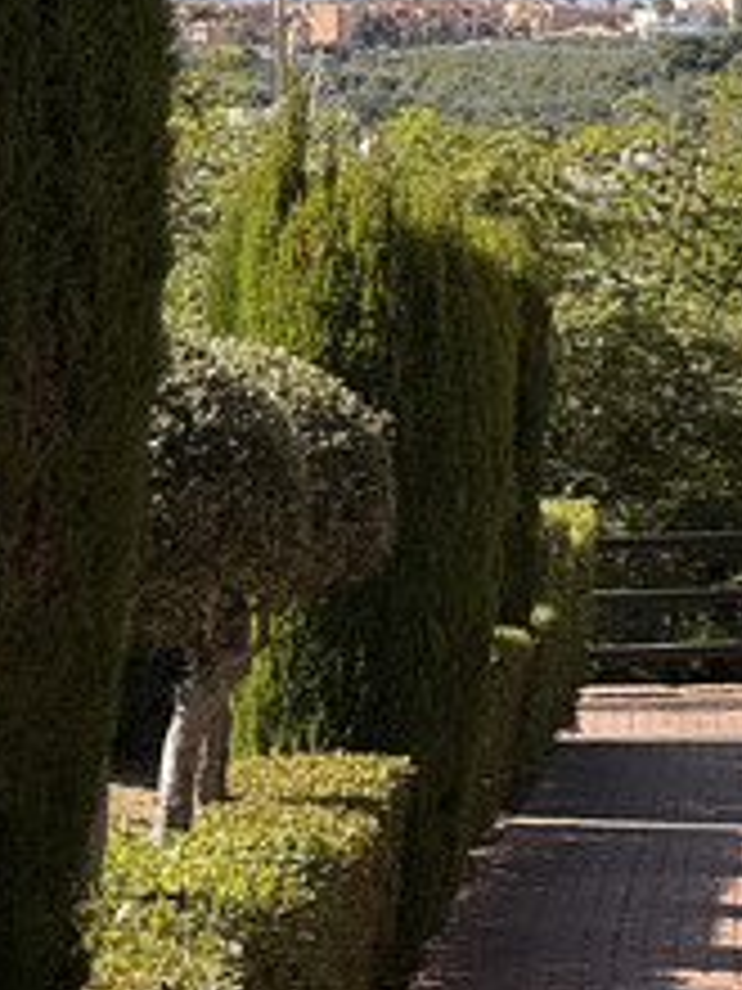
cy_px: 144
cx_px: 657
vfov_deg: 7.3
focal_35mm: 269
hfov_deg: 5.5
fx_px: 7688
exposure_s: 1/951
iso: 25
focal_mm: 9
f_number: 2.8
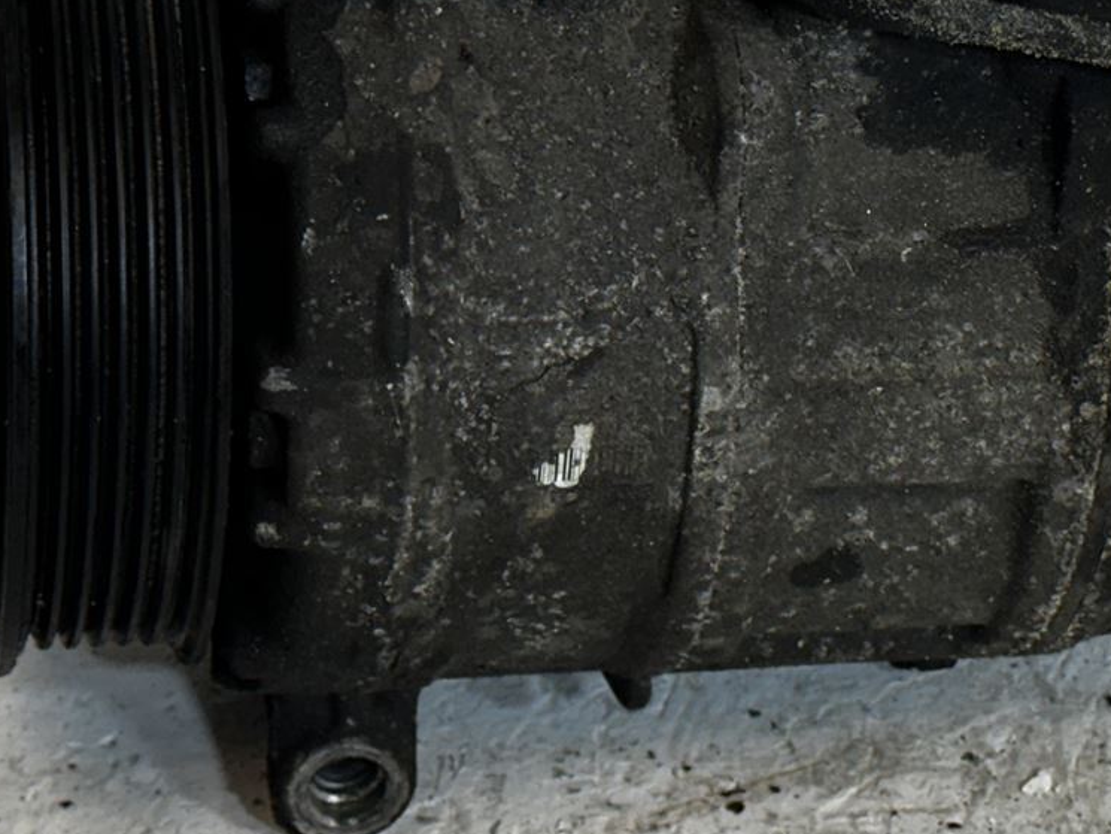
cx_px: 769
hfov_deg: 14.9
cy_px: 128
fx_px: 4237
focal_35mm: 132
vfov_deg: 11.2
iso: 64
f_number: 1.78
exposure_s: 1/100
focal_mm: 6.86
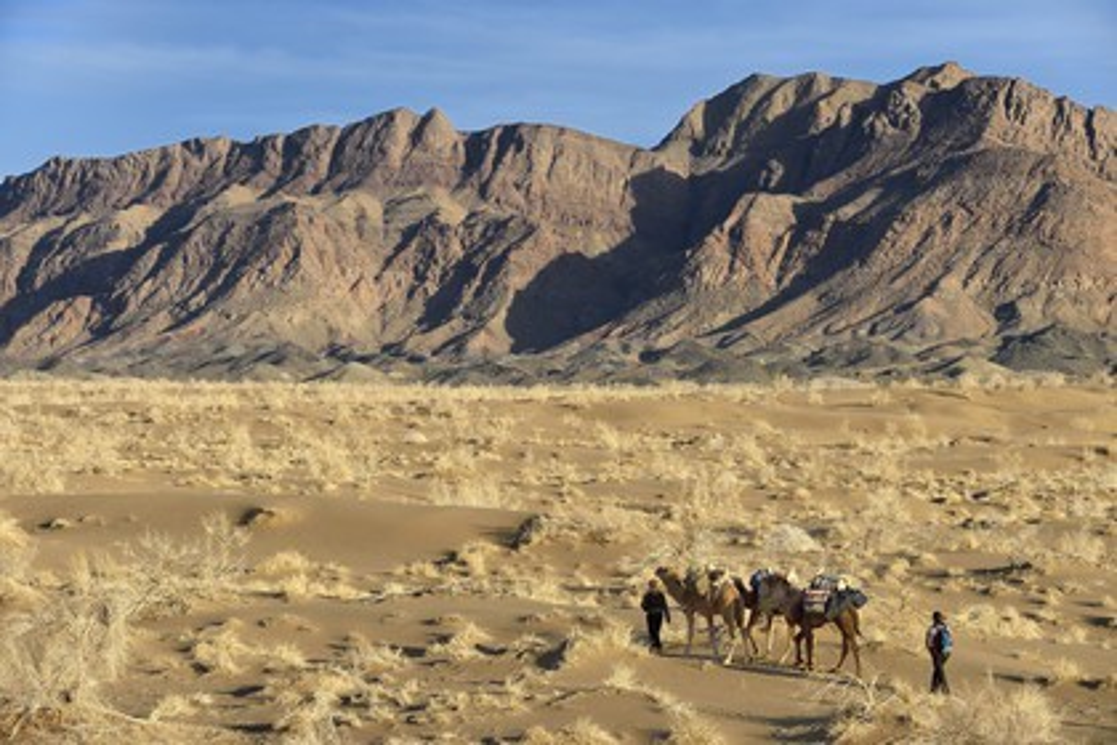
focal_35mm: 116
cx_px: 558
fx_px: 3599
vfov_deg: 11.8
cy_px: 372
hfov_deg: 17.6
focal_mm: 116
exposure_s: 1/320
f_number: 9
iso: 200
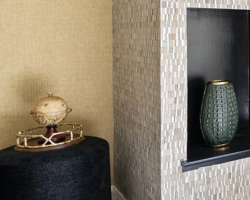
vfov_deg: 28.0
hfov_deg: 27.8
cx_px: 344
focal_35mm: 53
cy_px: 40
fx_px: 392
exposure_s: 1/3
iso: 500
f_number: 8
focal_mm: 17
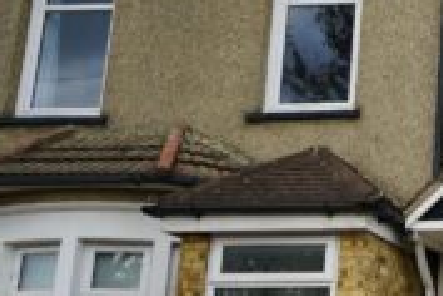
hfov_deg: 19.4
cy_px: 156
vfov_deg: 15.5
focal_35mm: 88
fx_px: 1083
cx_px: 711
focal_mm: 26
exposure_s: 1/80
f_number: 11
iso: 100
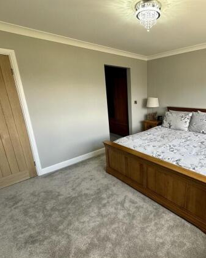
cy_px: 134
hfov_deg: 68.6
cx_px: 139
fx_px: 145
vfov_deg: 83.3
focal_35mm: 19
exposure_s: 1/99
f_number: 2.2
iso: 80
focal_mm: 2.22
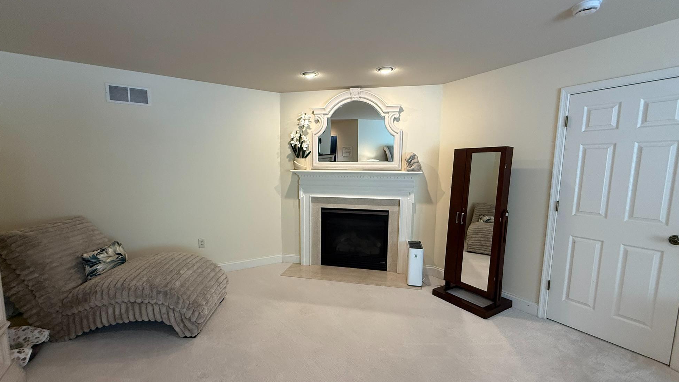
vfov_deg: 67.0
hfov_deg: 99.4
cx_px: 331
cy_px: 202
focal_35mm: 16
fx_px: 288
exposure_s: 1/120
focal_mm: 2.22
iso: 320
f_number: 2.2
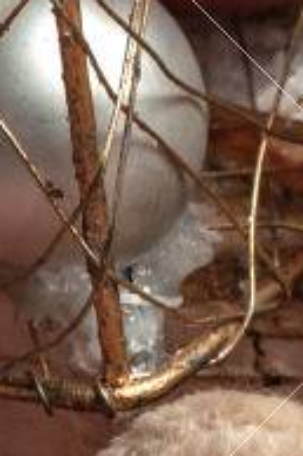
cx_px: 783
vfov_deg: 2.9
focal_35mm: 704
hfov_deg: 1.9
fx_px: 8903
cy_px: 228
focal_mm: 105
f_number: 16
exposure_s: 1/200
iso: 160
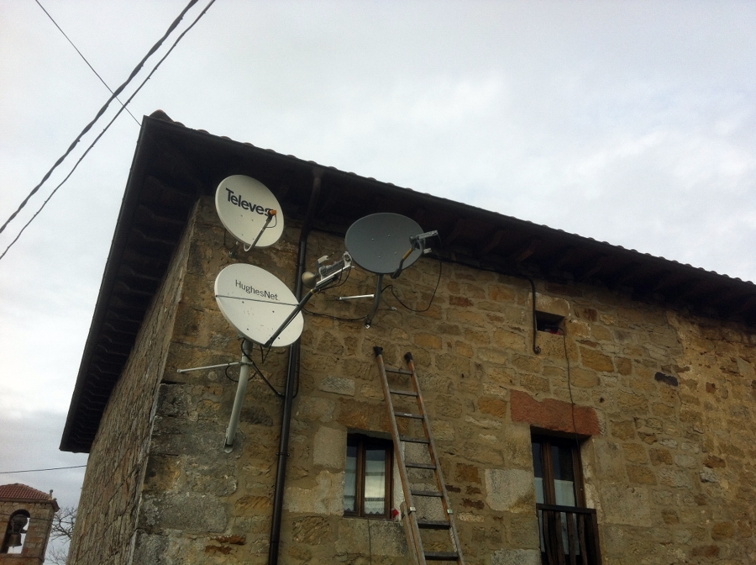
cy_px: 282
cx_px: 378
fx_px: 763
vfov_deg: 40.6
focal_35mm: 35
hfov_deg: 52.7
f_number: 2.8
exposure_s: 1/403
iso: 80
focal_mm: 3.85
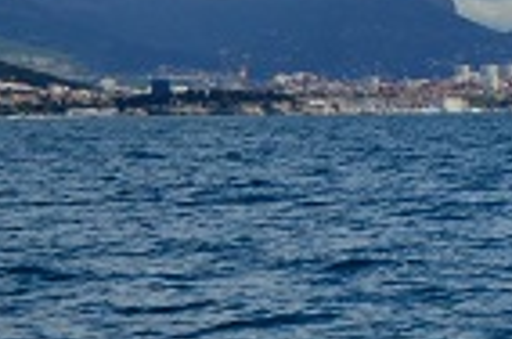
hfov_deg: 8.0
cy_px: -193
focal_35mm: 253
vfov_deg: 5.4
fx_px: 3590
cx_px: 831
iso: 400
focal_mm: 24
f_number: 5.6
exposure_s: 1/3200
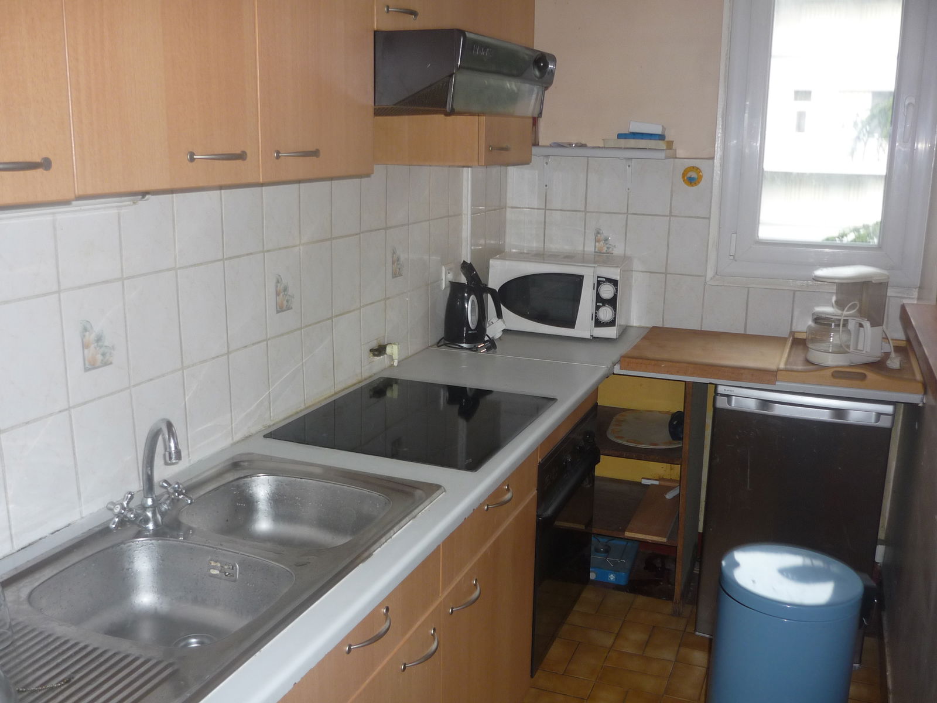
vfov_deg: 42.9
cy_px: 352
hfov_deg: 55.4
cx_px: 468
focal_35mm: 33
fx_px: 893
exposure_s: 1/30
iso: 125
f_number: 2.8
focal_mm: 5.5
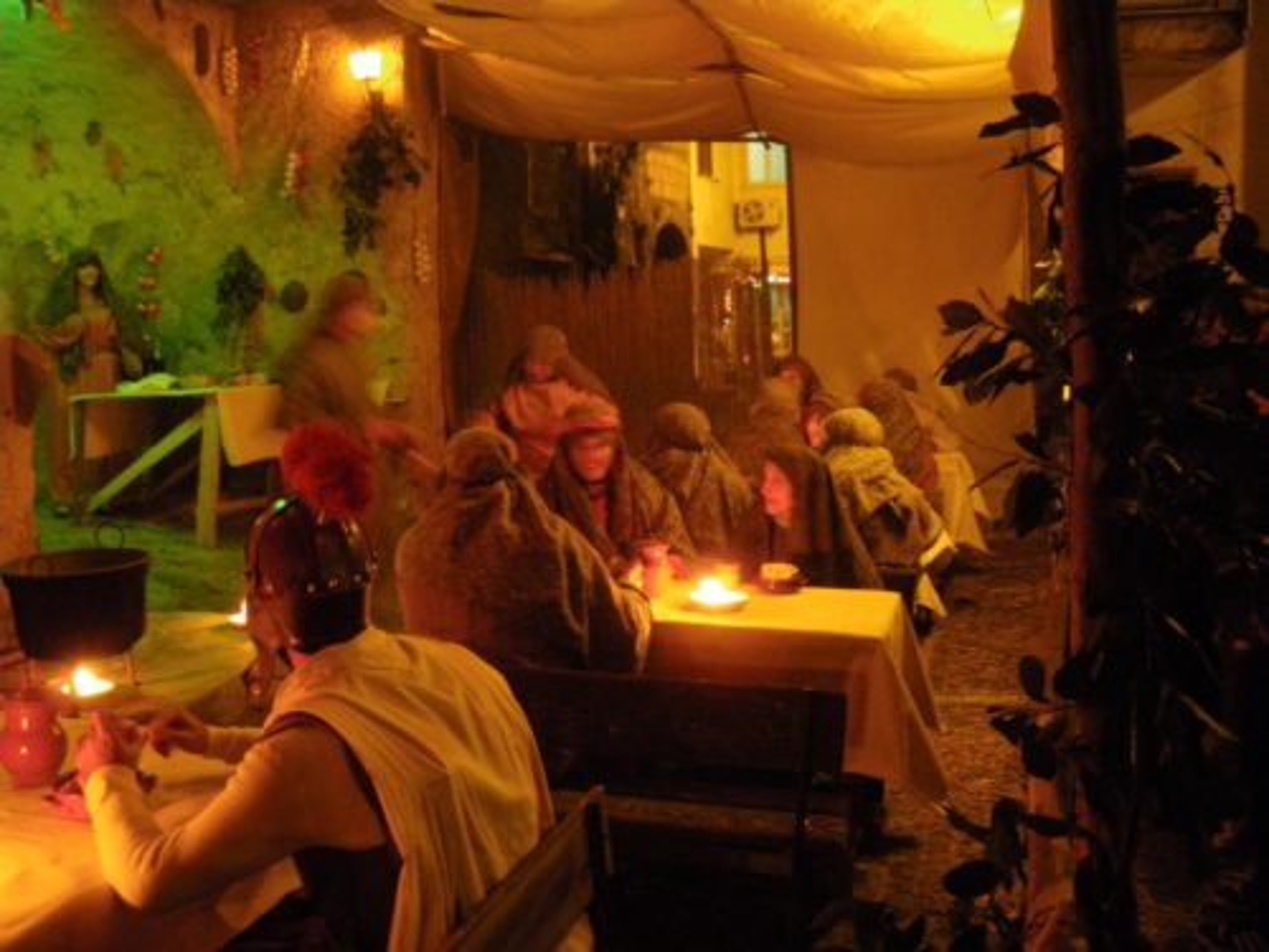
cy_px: 476
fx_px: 1320
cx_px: 634
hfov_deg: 51.4
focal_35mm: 36
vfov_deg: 39.7
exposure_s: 1/4
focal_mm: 6.3
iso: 800
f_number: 3.5
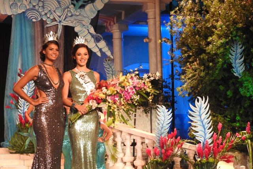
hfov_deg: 17.1
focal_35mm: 120
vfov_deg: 11.4
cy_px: 93
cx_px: 126
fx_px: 843
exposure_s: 1/25
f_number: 5
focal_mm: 20.6
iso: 400
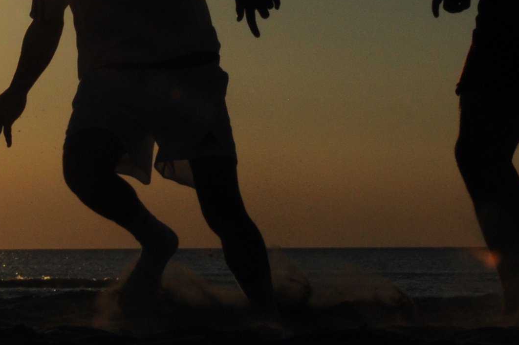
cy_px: 51
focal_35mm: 161
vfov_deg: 8.5
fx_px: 2319
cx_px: 272
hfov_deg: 12.8
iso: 400
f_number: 22
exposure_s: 1/1600
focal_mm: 38
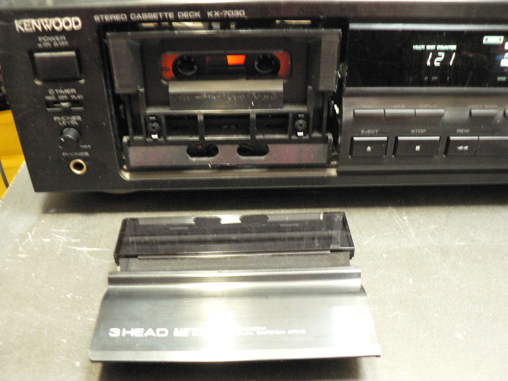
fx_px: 528
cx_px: 254
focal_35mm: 36
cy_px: 190
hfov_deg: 51.4
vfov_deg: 39.7
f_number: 2.8
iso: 400
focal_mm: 6
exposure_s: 1/6
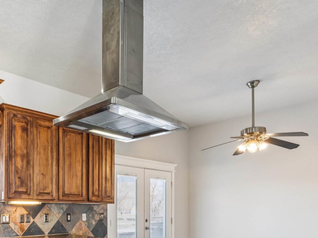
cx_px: 47
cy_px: 211
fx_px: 294
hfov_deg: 51.7
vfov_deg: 41.0
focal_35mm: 32
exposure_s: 1/6
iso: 400
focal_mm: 16
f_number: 13
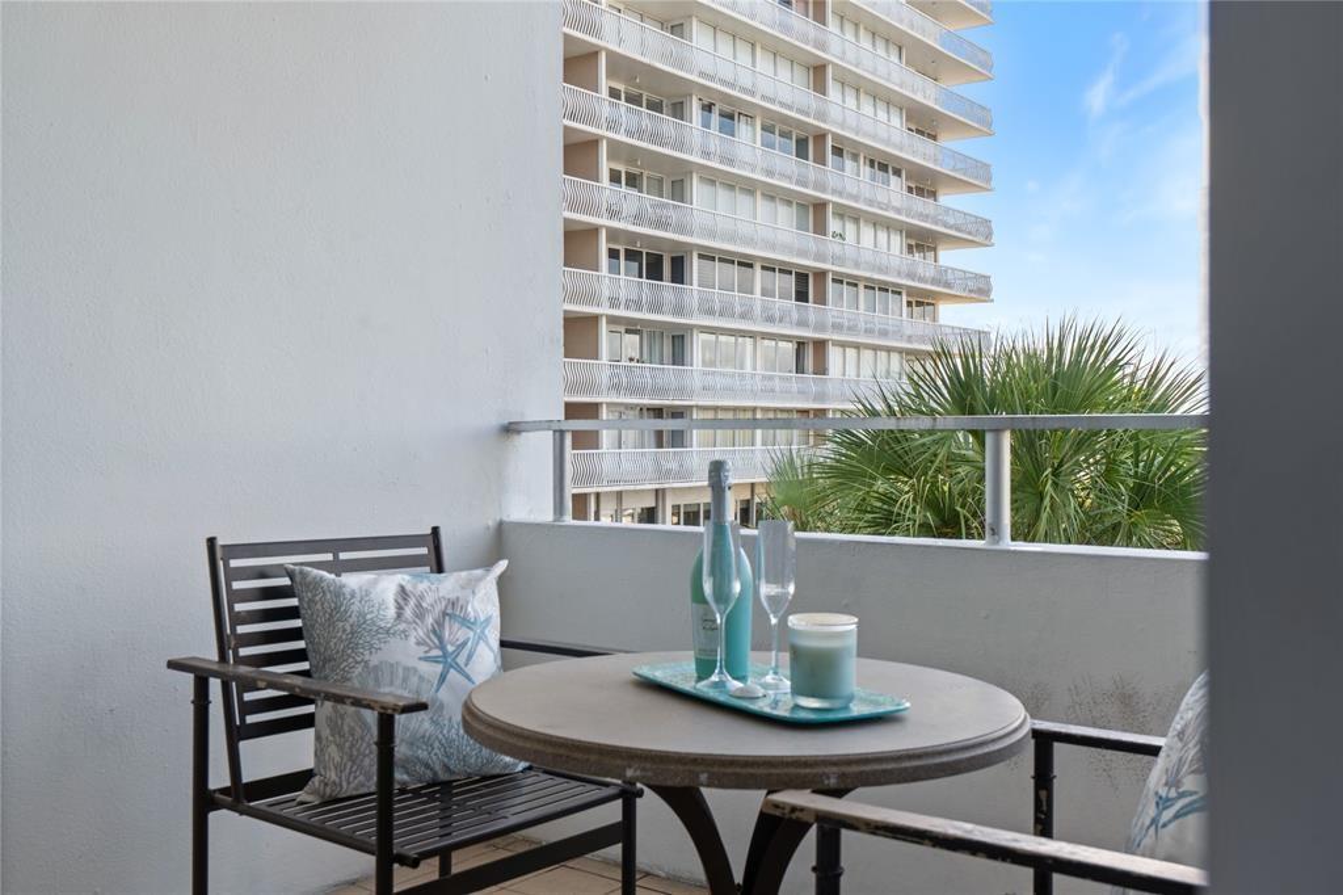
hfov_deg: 54.4
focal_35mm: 35
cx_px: 672
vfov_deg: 37.8
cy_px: 448
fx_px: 1305
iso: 200
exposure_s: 1/20
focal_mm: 35
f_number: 9
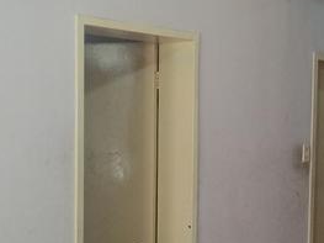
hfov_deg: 24.1
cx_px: 291
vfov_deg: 18.5
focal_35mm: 79
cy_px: 183
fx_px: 739
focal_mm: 4.7
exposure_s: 1/100
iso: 676
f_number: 1.8
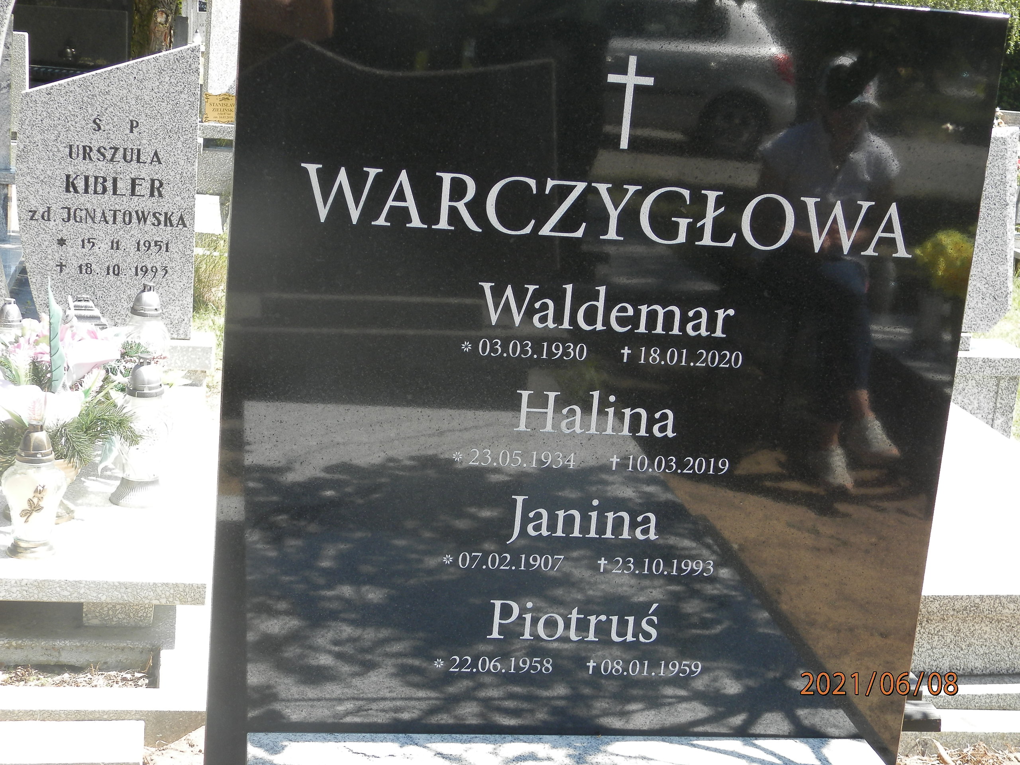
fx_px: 1621
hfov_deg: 34.9
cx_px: 510
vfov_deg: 26.6
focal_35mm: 55
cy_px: 382
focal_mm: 9.9
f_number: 3.8
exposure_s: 1/125
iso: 80
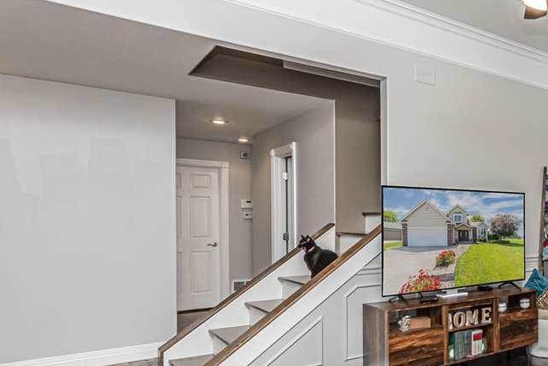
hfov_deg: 50.8
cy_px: 228
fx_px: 457
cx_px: 540
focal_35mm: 30
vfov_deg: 43.3
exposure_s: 1/60
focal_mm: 10
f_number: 10
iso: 640
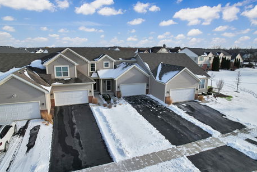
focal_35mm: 23
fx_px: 164
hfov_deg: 76.1
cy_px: 89
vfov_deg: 55.1
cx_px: 127
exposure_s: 1/640
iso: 120
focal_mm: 8.38
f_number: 2.8
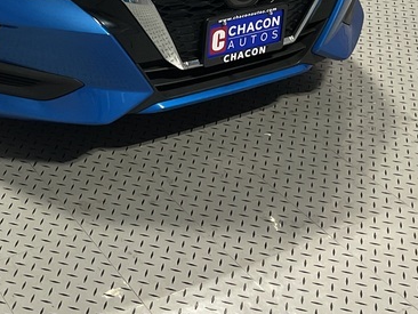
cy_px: -89
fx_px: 918
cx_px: 64
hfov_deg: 25.1
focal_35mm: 76
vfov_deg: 18.2
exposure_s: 1/120
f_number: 1.8
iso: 64
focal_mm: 3
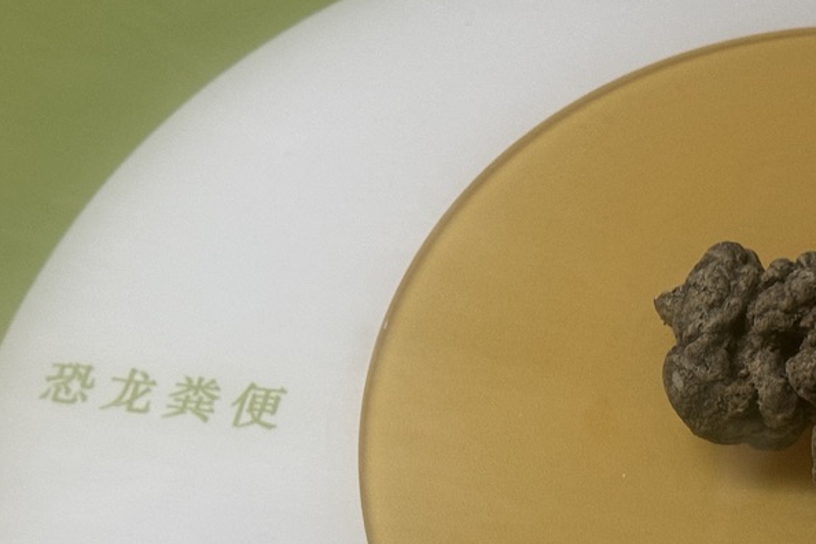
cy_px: 466
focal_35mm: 86
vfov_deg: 15.7
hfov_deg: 23.4
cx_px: 598
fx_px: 1949
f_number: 1.78
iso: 200
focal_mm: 6.76
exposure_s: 1/33
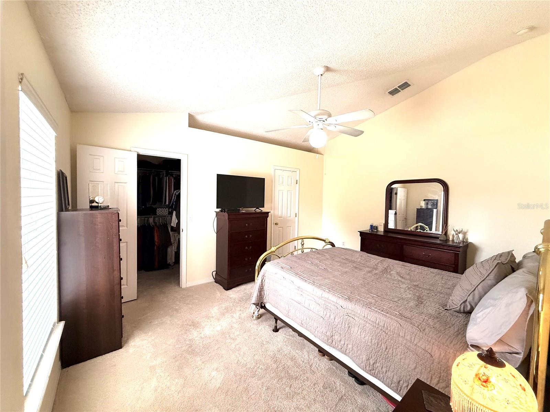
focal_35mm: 14
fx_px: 222
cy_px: 206
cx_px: 275
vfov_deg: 85.7
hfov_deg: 102.1
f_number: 2.2
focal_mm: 2.22
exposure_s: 1/120
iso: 320
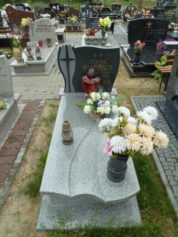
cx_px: 89
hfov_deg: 54.9
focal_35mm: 25
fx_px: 171
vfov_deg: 69.4
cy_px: 118
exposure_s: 1/125
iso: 80
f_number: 4
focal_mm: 4.1
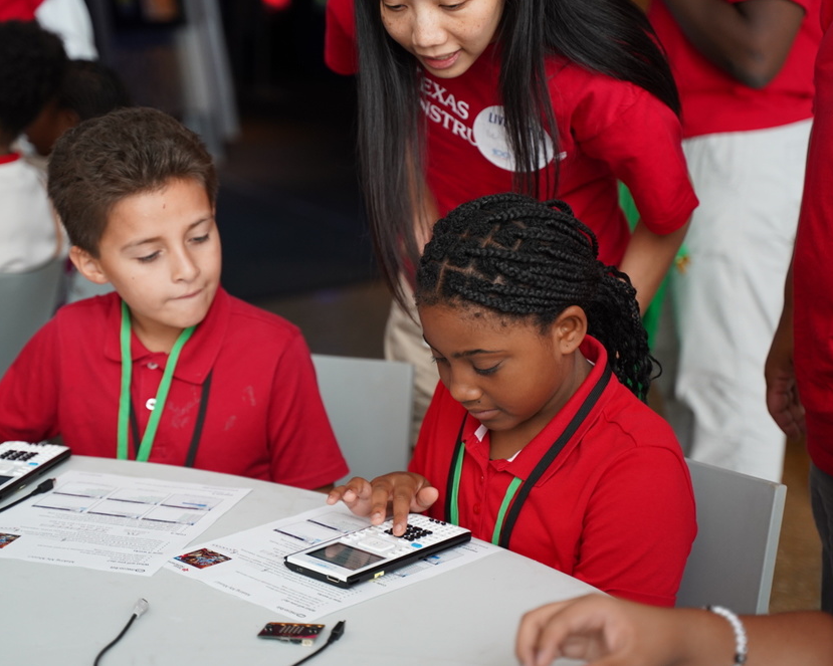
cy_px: 332
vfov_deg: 22.5
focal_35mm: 68
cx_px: 389
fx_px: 1676
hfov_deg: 27.9
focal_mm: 60
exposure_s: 1/160
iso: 1250
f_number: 2.8
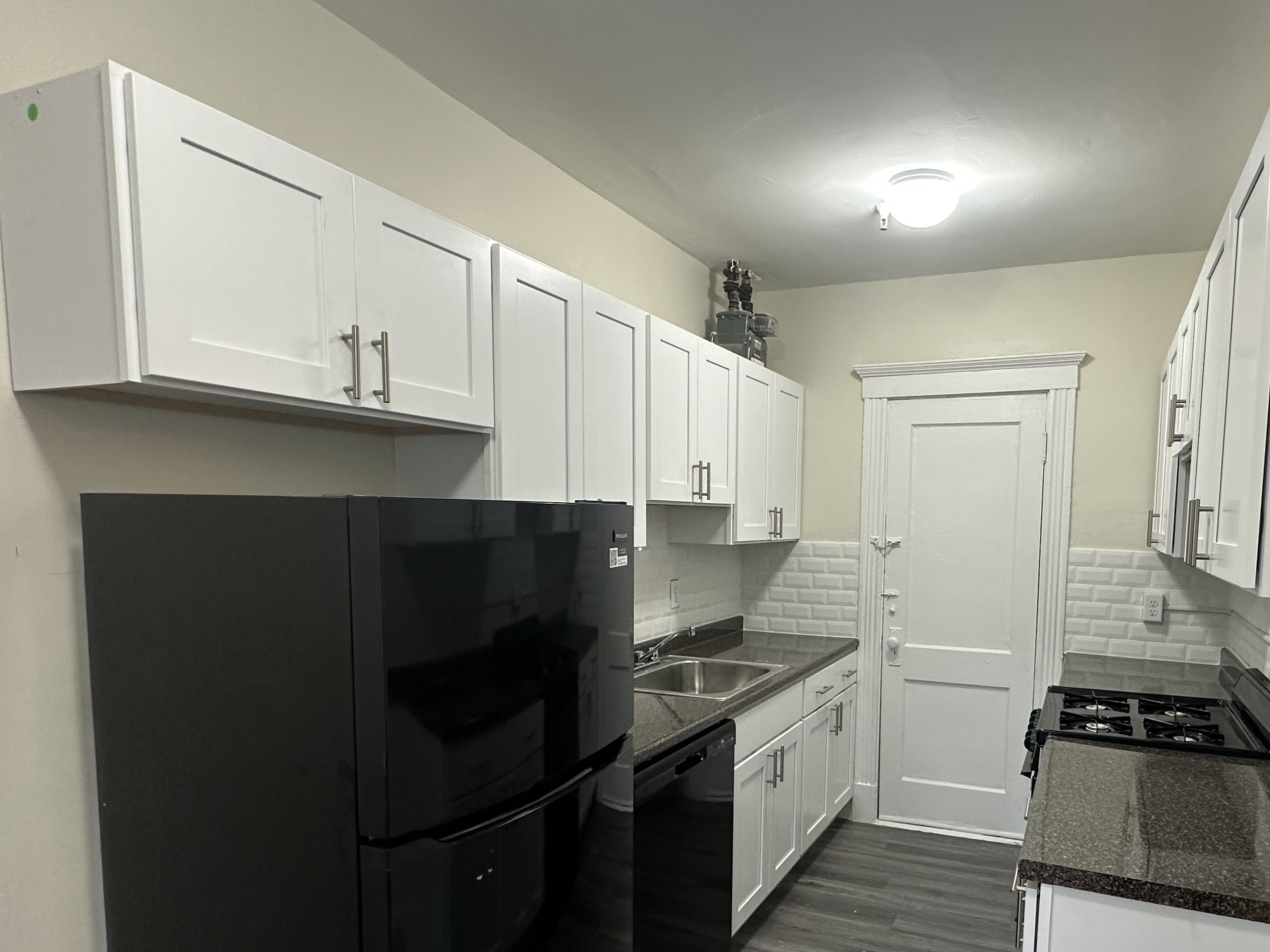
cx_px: 803
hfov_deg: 74.9
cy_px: 589
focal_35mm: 22
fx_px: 807
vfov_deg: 60.4
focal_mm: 2.22
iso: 200
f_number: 2.2
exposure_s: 1/60
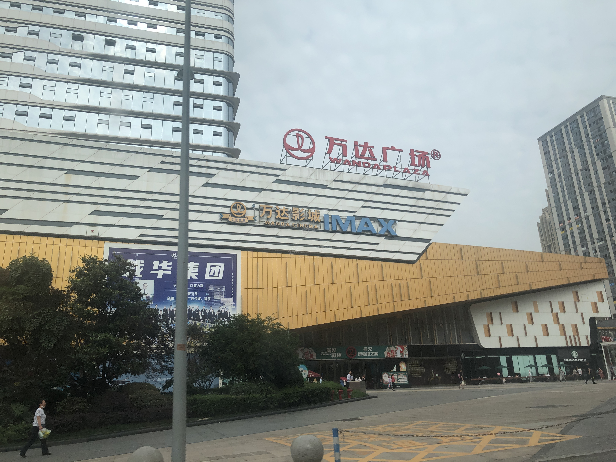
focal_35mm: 28
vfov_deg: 49.7
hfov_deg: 63.4
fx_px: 498
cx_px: 308
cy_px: 231
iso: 20
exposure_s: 1/500
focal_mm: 4
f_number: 1.8
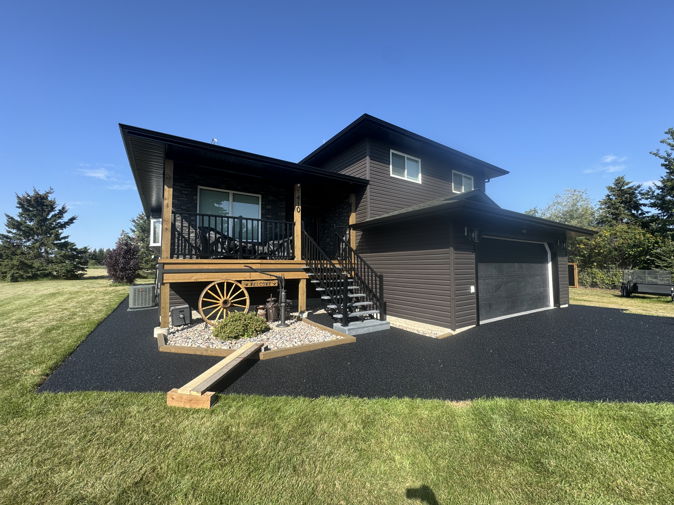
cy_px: 252
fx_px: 273
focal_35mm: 14
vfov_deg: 85.7
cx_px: 337
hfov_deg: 102.1
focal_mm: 2.22
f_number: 2.2
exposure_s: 1/591
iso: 40
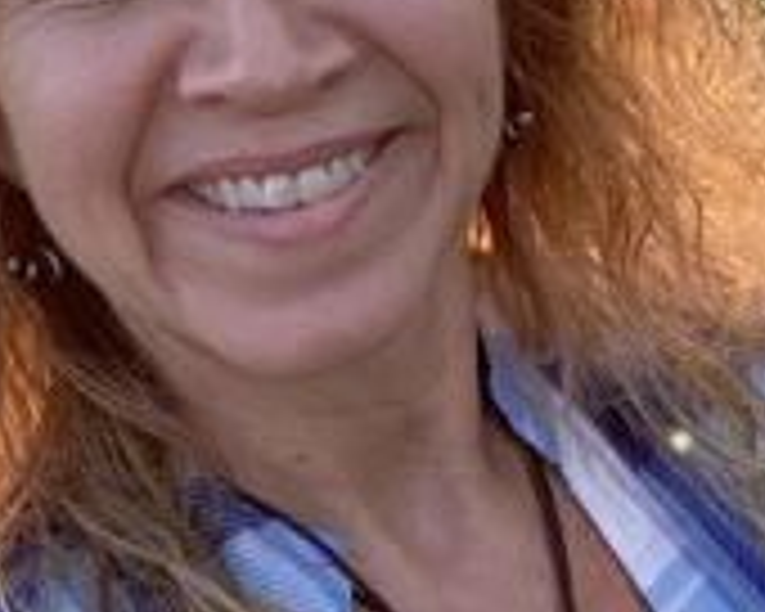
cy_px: -50
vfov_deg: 19.4
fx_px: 1721
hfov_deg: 25.0
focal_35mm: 76
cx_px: 320
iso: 100
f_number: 2.2
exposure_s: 1/104
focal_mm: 2.71
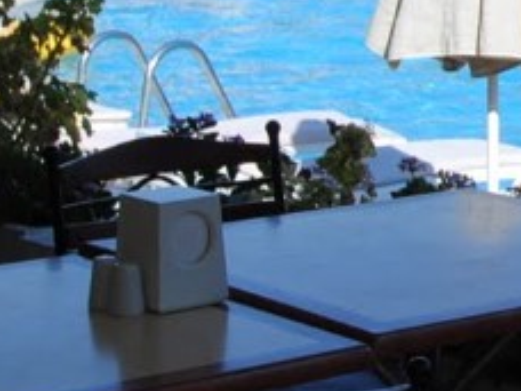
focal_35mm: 174
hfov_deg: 10.8
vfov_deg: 8.5
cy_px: 50
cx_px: 888
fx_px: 2619
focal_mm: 24
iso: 100
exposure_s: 1/200
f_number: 7.1
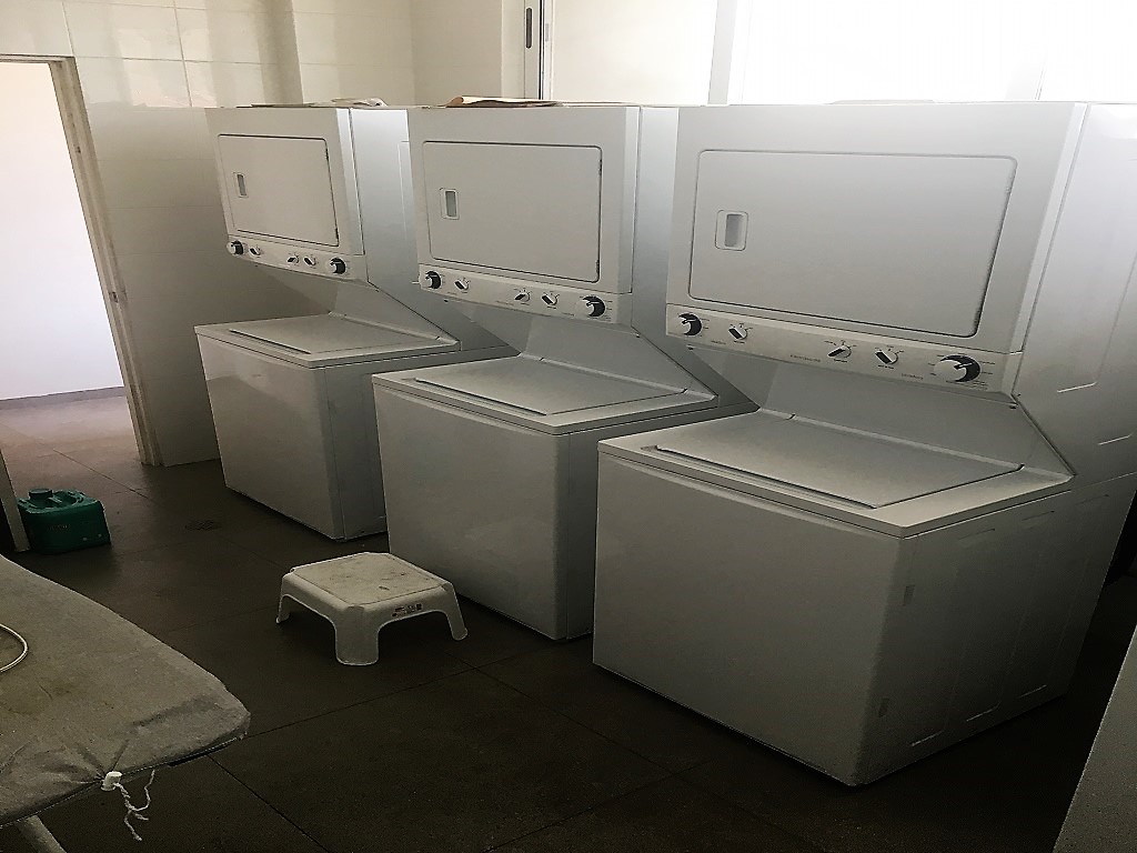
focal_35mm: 29
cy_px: 426
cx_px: 568
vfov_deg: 48.2
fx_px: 953
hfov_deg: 61.7
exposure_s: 1/30
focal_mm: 4.15
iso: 25
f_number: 2.2
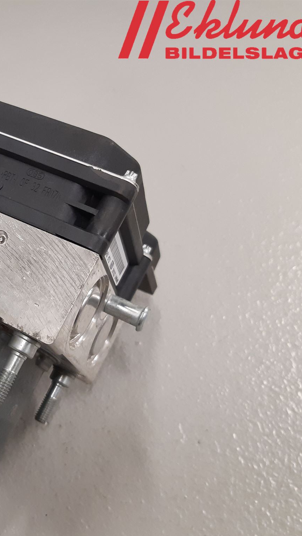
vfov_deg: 52.8
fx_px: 541
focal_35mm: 38
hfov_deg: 28.5
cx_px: -26
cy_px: 269
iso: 160
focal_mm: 3.93
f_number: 1.7
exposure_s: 1/50
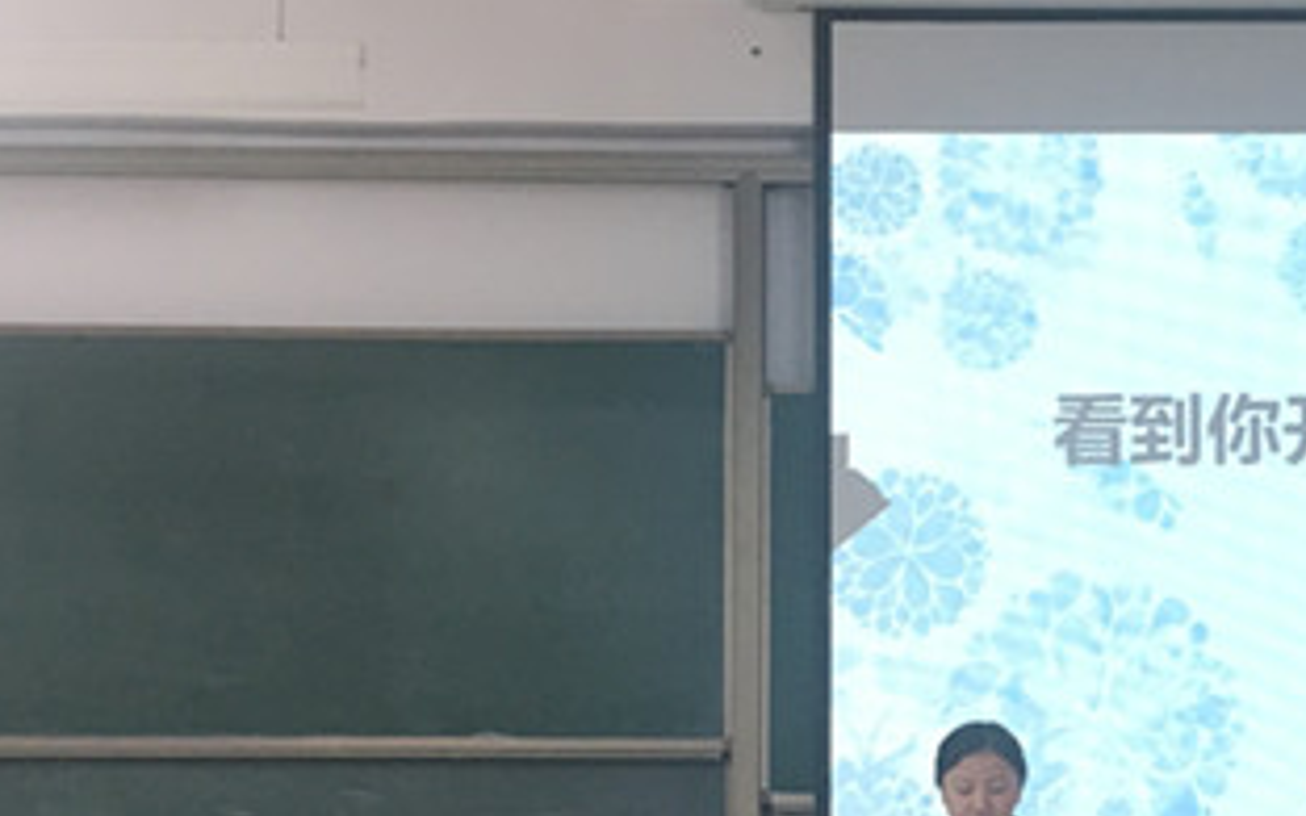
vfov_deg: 20.1
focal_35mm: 63
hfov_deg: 31.7
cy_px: 795
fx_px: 2242
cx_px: 1030
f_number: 2.2
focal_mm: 4.15
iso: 100
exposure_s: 1/33
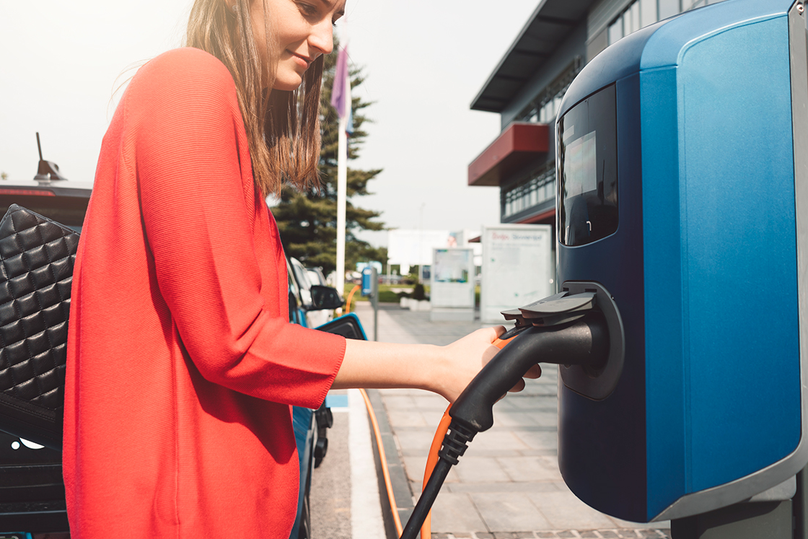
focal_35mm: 32
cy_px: 235
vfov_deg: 41.0
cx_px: 400
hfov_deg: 58.7
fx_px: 718
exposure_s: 1/800
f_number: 4.5
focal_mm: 28
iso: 100
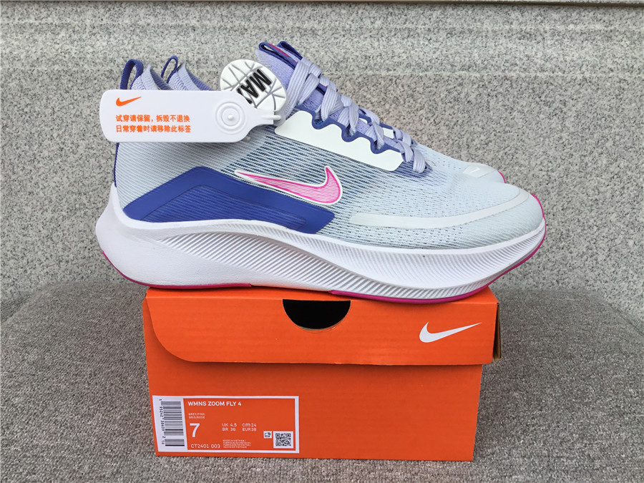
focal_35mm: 31
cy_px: 242
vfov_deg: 45.4
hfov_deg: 58.4
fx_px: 577
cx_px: 322
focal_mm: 3.3
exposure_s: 1/159
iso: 25
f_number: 2.4
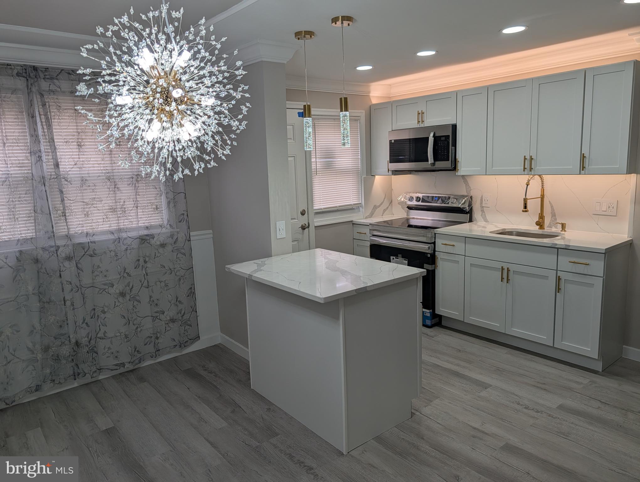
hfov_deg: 71.5
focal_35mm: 24
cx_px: 320
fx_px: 444
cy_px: 241
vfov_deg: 56.9
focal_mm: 6.9
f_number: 1.68
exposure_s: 1/200
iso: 24
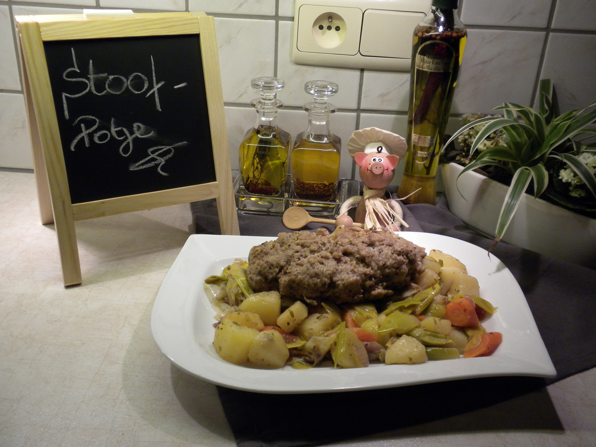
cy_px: 224
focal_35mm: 37
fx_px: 637
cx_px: 298
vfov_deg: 38.7
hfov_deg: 50.1
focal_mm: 6.6
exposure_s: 1/66.2
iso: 219
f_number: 3.5
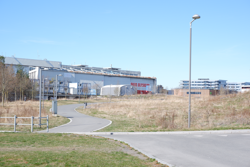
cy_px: 84
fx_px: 472
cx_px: 125
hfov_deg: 29.7
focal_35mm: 68
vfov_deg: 20.0
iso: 200
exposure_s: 1/320
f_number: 8
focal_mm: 45
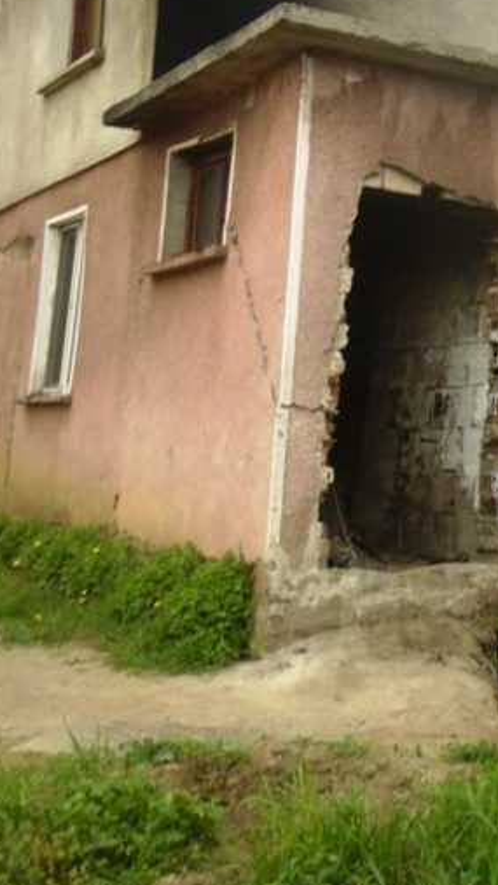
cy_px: 149
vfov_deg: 35.7
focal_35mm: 56
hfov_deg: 20.7
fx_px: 1313
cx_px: 503
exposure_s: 1/80
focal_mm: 4.7
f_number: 7.9
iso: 100
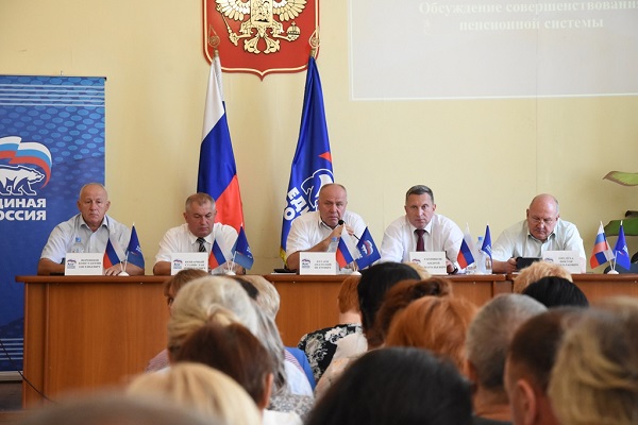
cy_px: 212
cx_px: 319
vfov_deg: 11.4
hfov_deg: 17.1
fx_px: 2127
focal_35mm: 120
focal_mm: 80
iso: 3200
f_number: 8
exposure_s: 1/100
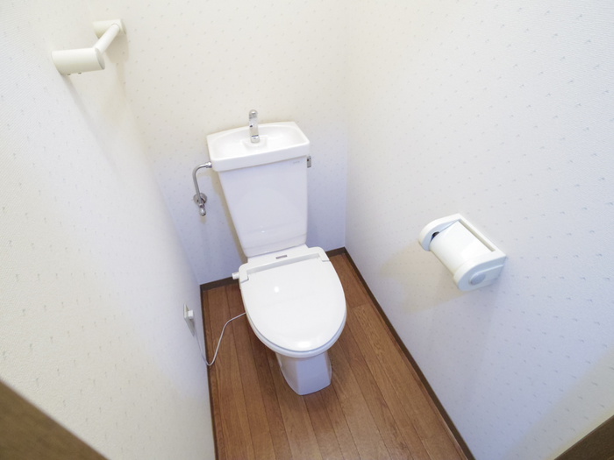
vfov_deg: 71.6
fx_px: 319
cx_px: 307
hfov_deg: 87.8
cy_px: 230
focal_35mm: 18
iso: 1250
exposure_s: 1/30
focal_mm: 3.9
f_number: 3.7
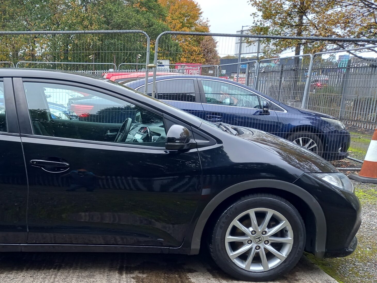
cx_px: 82
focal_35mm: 44
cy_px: 178
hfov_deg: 41.3
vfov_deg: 32.7
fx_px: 479
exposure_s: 1/60
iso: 64
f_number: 2
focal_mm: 4.6
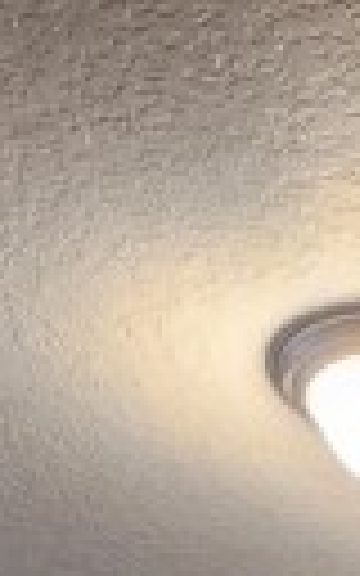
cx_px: 896
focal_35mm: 110
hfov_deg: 10.2
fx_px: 1727
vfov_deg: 12.3
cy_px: 1575
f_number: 2.2
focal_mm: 1.74
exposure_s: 1/40
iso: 320
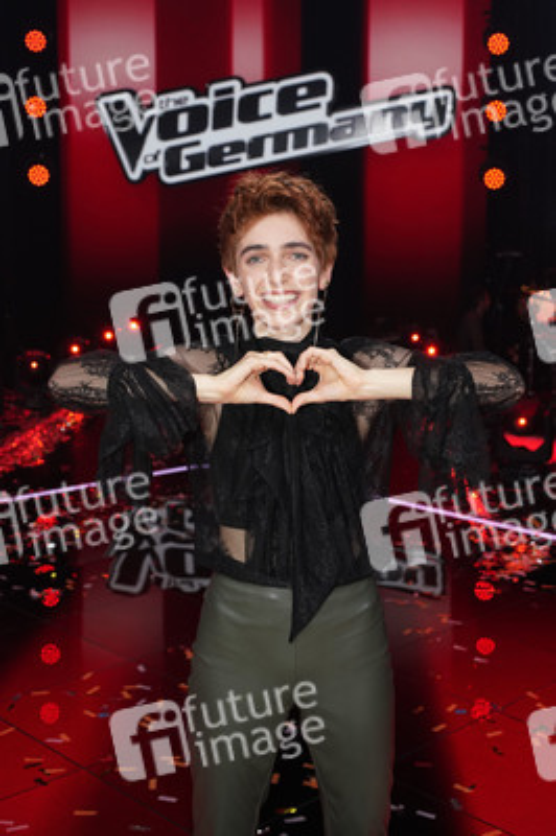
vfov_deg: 47.4
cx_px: 278
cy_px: 418
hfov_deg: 32.6
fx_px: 951
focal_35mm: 41
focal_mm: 41
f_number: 5.6
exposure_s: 1/100
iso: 1600
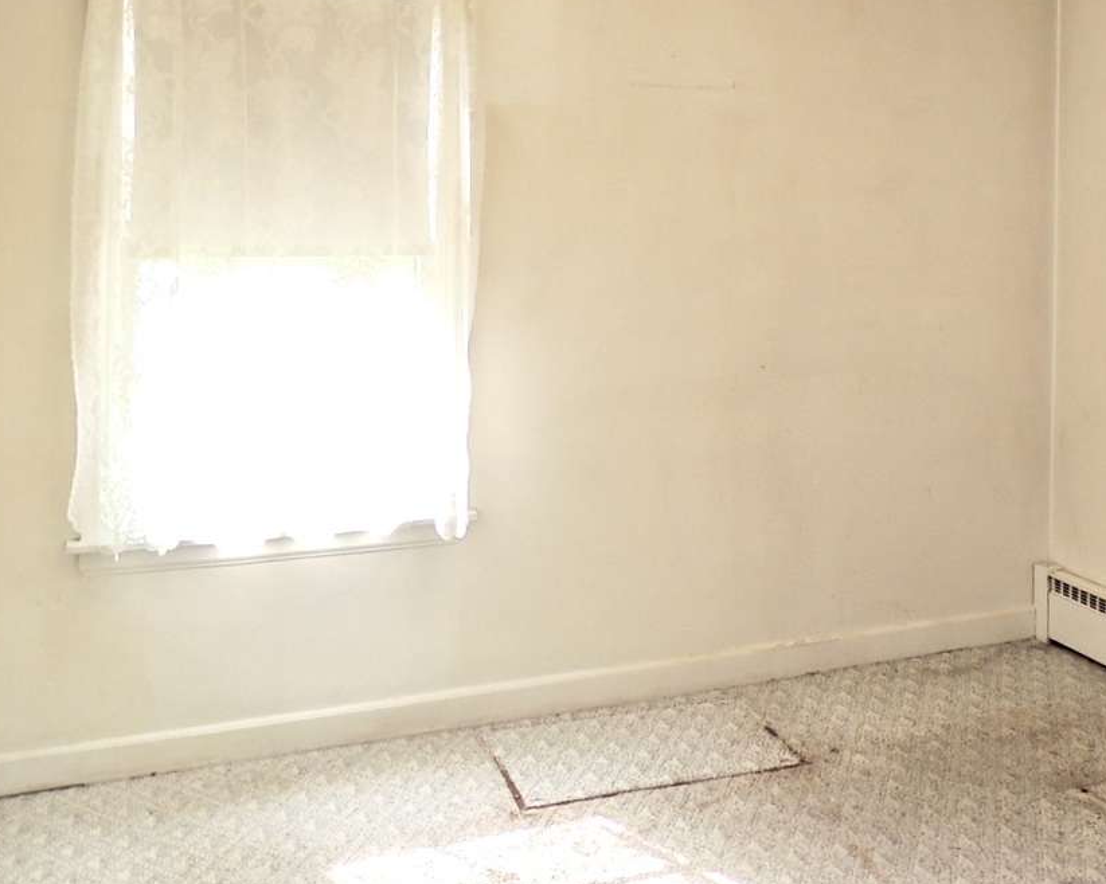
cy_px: 196
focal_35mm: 41
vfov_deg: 35.5
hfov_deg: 44.2
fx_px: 1342
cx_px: 735
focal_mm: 4.3
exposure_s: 1/50
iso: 100
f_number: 3
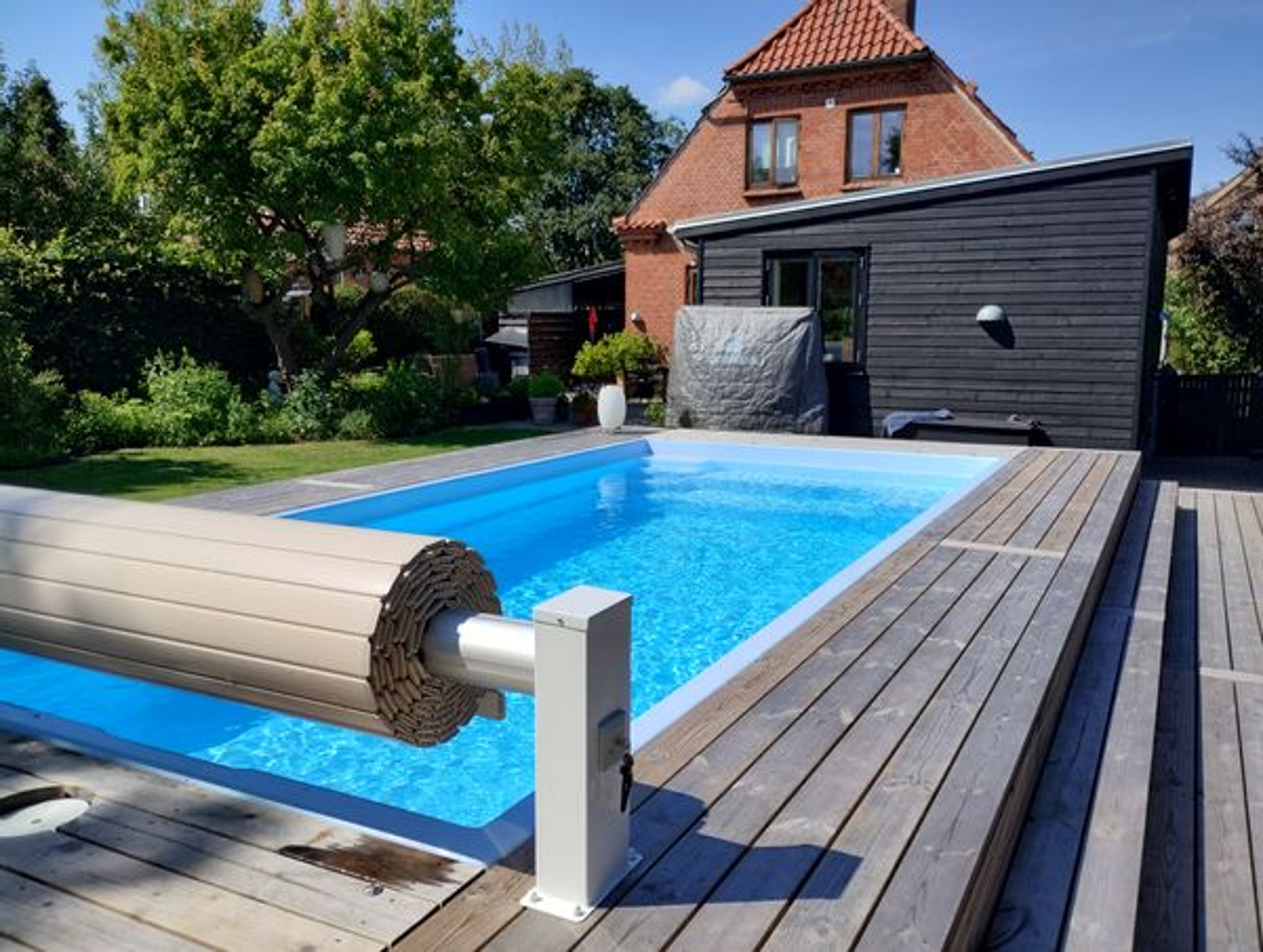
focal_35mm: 28
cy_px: 476
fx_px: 1023
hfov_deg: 63.4
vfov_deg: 49.9
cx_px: 632
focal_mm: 4.27
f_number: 1.8
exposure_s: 1/1804
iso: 100
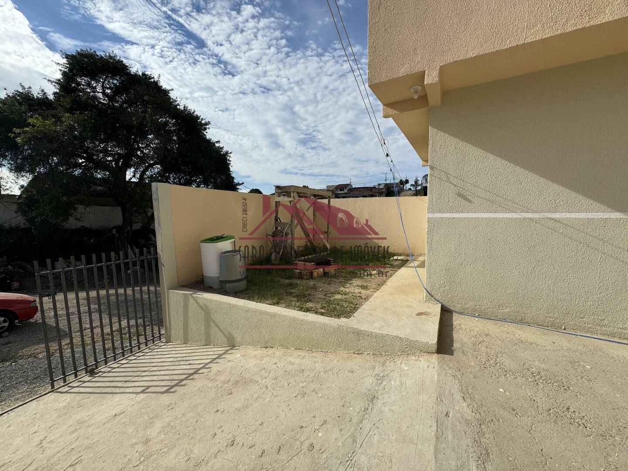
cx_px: 314
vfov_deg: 85.7
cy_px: 236
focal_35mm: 14
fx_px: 254
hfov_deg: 102.1
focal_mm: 2.22
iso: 50
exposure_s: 1/2985
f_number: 2.2
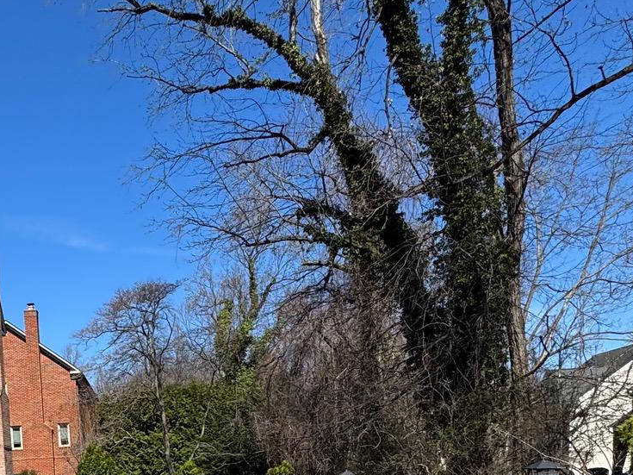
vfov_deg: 31.4
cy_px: 557
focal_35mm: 39
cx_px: 109
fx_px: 713
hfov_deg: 45.0
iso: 50
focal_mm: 2.22
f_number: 2.2
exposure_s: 1/1976
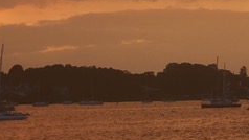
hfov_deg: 12.8
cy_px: 19
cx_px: 181
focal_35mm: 167
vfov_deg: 7.3
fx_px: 1103
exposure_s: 1/120
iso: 64
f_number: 2.8
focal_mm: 6.6
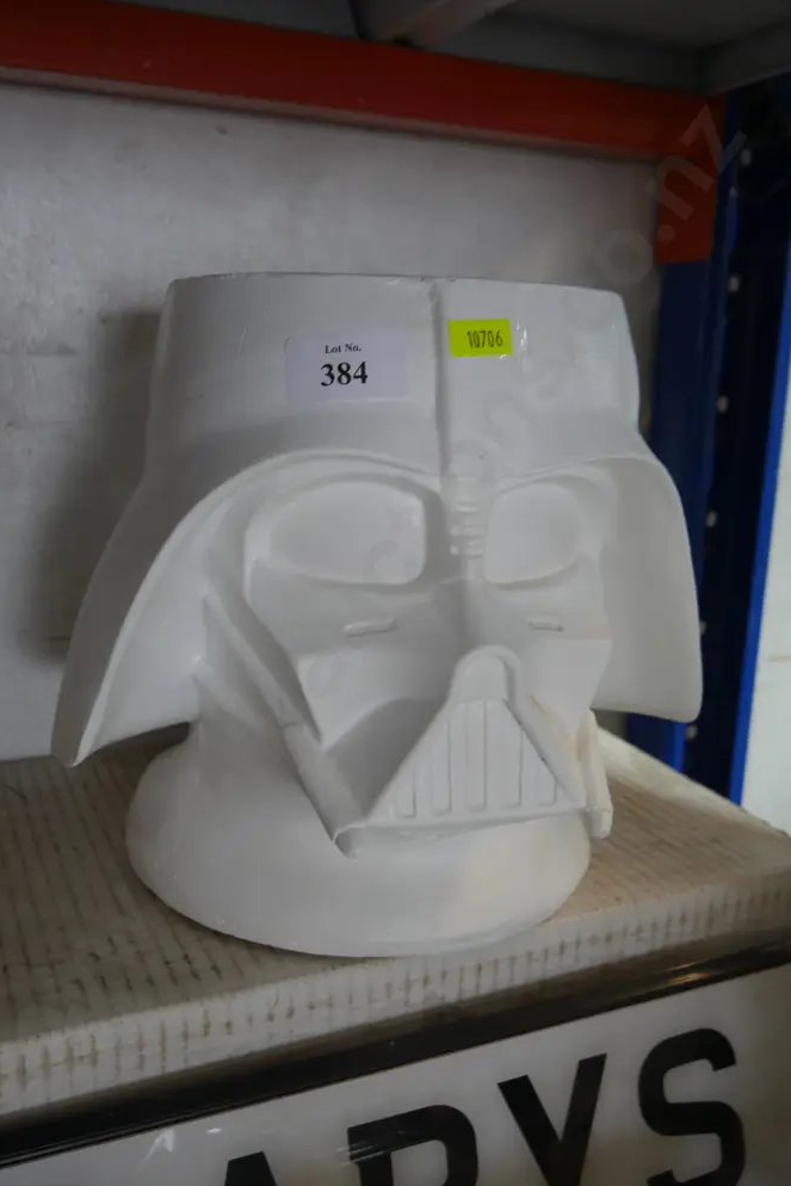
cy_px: 610
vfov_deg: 61.9
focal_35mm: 30
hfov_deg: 43.6
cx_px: 359
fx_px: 988
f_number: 3.5
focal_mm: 14
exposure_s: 1/60
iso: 250
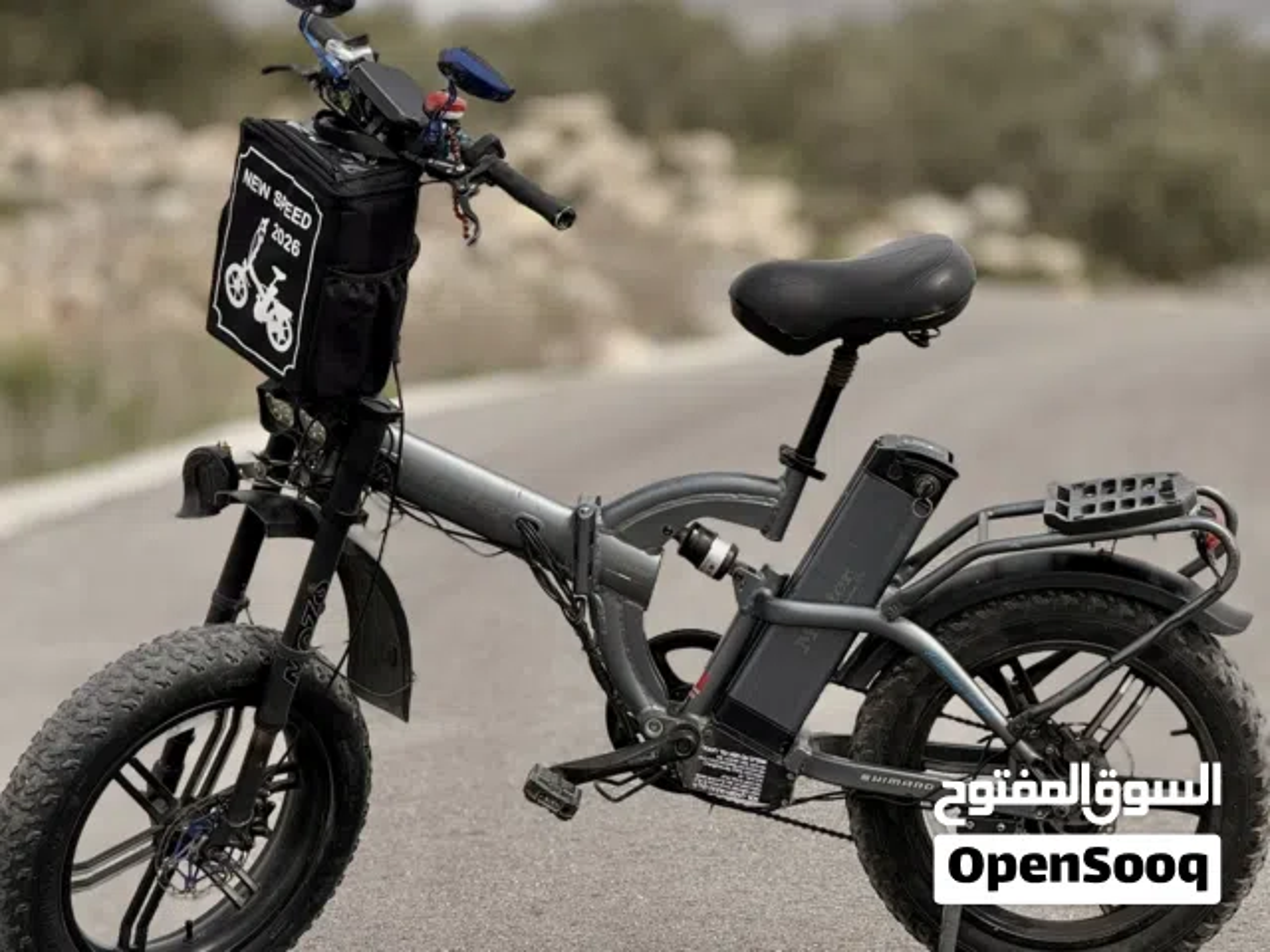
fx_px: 4403
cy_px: 476
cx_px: 635
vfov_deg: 12.3
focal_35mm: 120
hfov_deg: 16.4
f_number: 2.8
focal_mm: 15.66
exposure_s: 1/1342
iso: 50
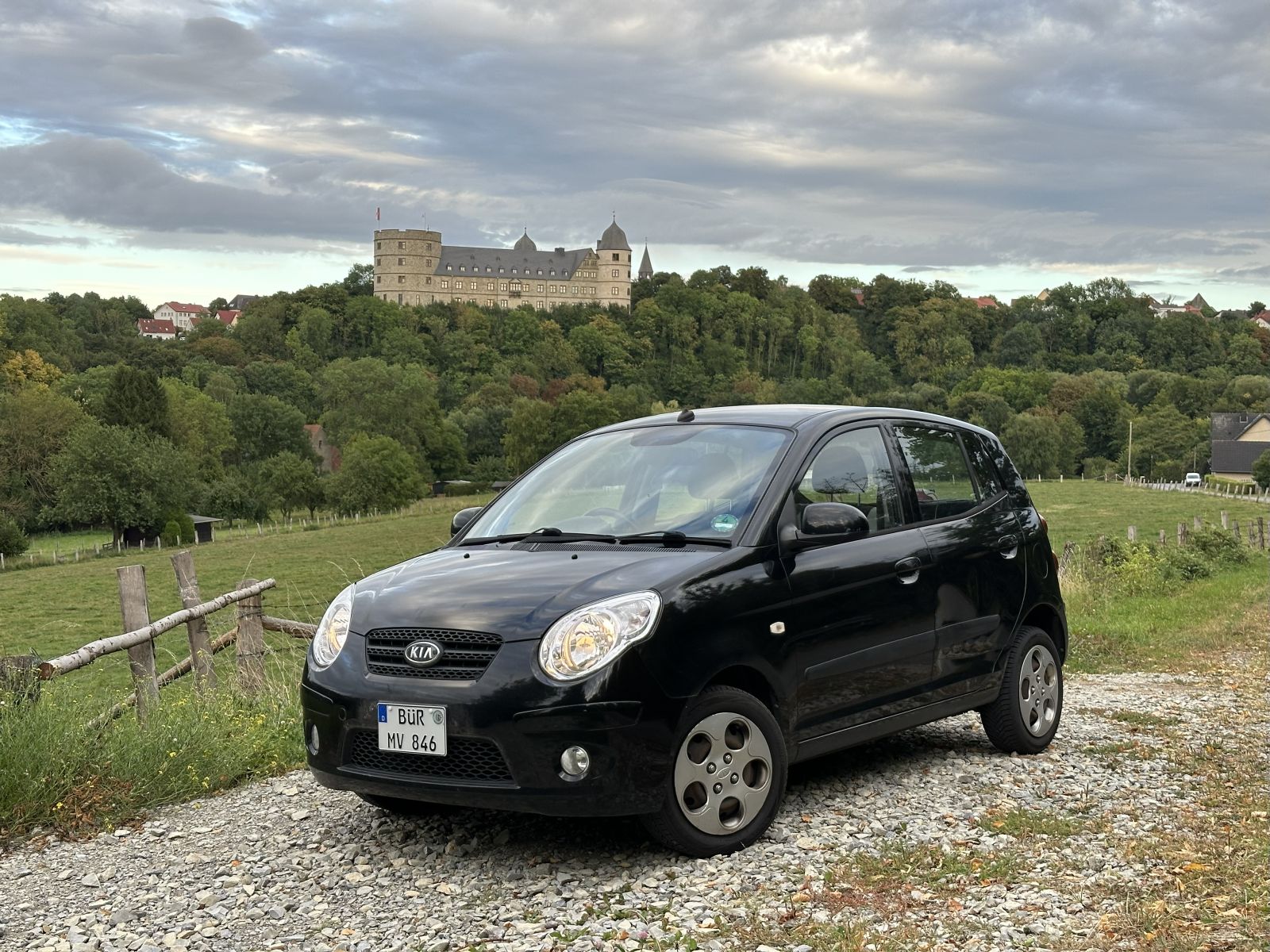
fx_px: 1761
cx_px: 635
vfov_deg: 30.3
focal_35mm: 48
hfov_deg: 39.7
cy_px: 476
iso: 64
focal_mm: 6.86
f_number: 1.78
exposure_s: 1/511
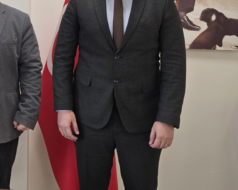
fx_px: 465
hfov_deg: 26.7
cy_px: 24
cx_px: -16
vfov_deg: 22.6
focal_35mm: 66
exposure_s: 1/100
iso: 64
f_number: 1.7
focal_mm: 6.3
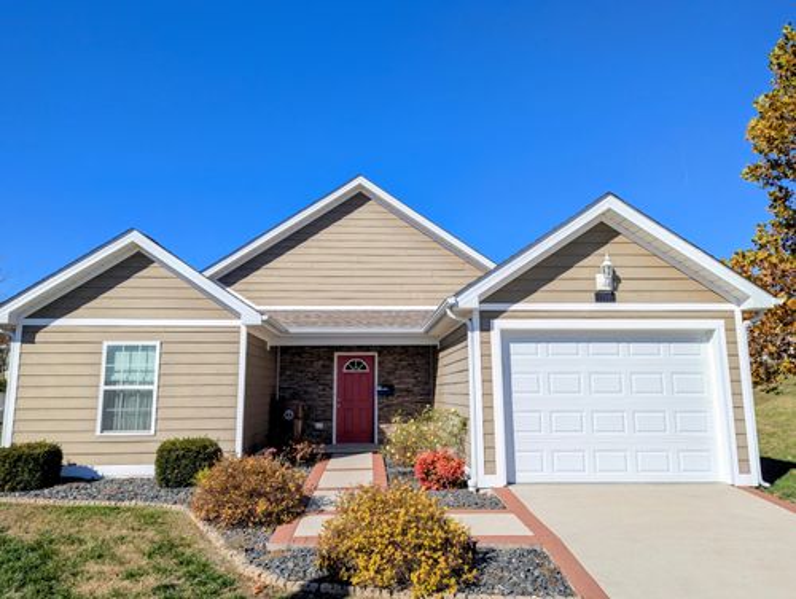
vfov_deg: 56.9
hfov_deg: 71.5
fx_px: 552
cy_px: 300
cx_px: 398
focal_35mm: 24
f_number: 1.85
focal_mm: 6.81
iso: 43
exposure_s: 1/3145
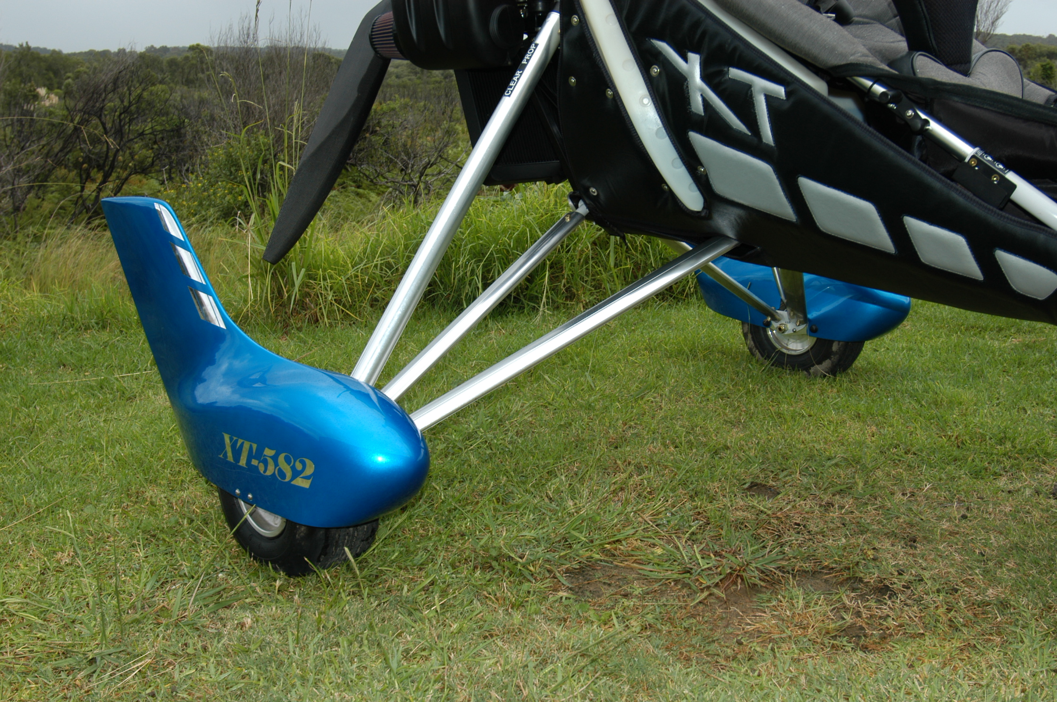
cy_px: 351
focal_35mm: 36
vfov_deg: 36.8
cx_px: 528
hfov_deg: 53.2
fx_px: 1056
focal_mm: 24
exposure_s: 1/180
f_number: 5.6
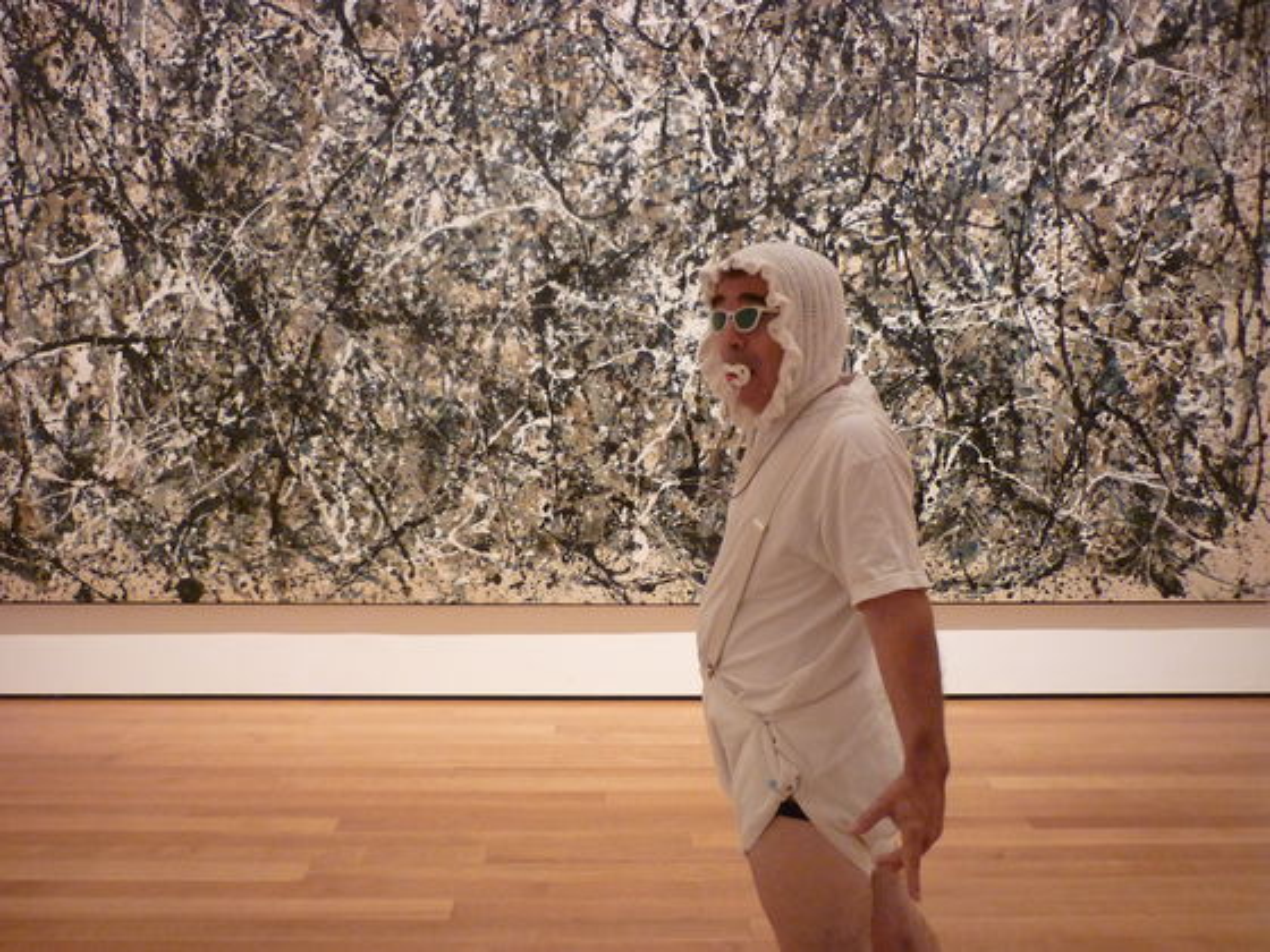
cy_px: 476
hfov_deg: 55.4
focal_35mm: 33
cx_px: 635
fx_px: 1211
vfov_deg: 42.9
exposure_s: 1/15
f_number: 2.8
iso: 400
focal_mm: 5.5
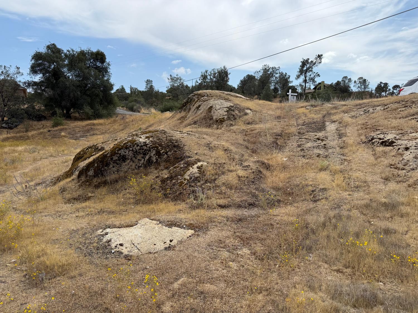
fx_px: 290
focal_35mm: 24
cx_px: 209
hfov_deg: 71.6
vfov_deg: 56.8
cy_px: 156
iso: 80
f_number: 1.78
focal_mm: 6.76
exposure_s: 1/5319
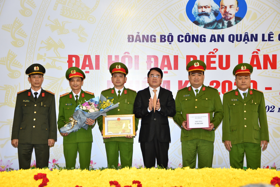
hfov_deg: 27.0
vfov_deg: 18.2
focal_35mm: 75
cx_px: 140
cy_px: 94
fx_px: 583
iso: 1000
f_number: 5
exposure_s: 1/200
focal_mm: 50
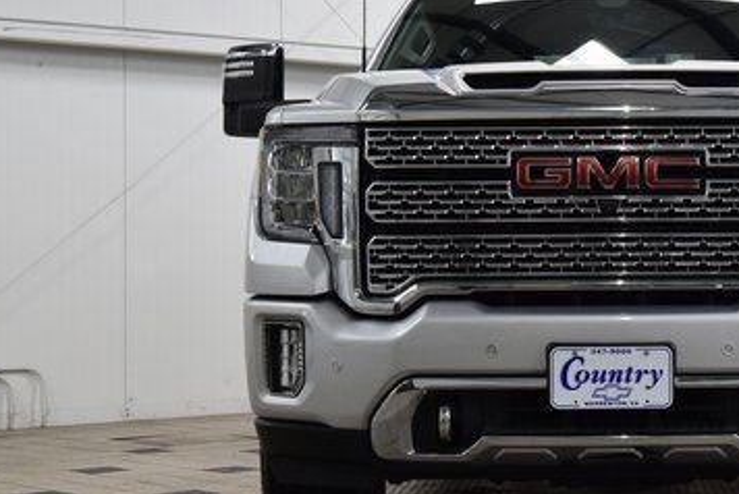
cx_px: 604
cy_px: 242
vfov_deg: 14.1
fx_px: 1993
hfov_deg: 20.7
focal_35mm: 97
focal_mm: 36
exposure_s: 1/60
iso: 1600
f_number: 7.1
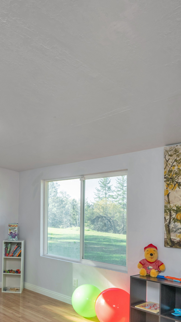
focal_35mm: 33
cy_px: 208
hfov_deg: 34.2
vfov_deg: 58.5
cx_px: 28
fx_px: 282
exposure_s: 1/80
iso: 320
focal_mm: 15
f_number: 6.3
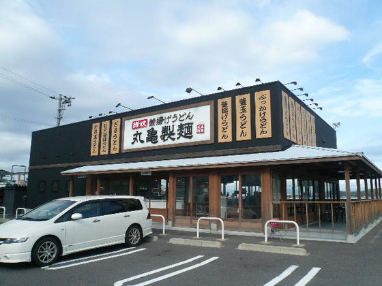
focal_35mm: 28
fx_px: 309
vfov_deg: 49.7
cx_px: 191
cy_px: 143
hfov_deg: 63.4
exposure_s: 1/160
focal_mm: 4.6
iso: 100
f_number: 8
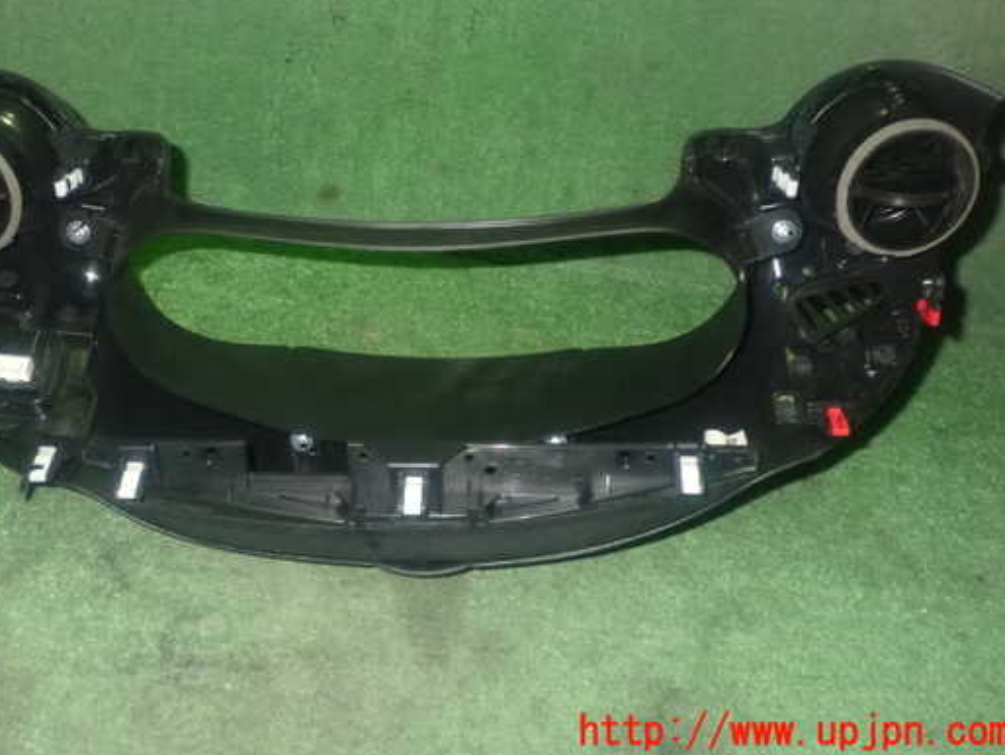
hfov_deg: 44.7
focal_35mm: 42
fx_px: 1220
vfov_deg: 34.3
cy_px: 317
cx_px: 434
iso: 1250
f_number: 7.1
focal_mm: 6.37
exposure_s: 1/40
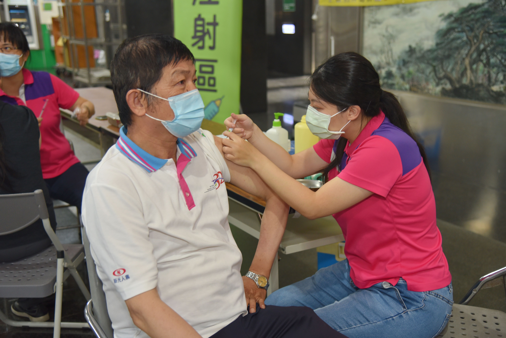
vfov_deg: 28.1
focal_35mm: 48
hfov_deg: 41.1
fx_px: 675
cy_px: 169
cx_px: 253
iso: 800
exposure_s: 1/80
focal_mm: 48
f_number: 4
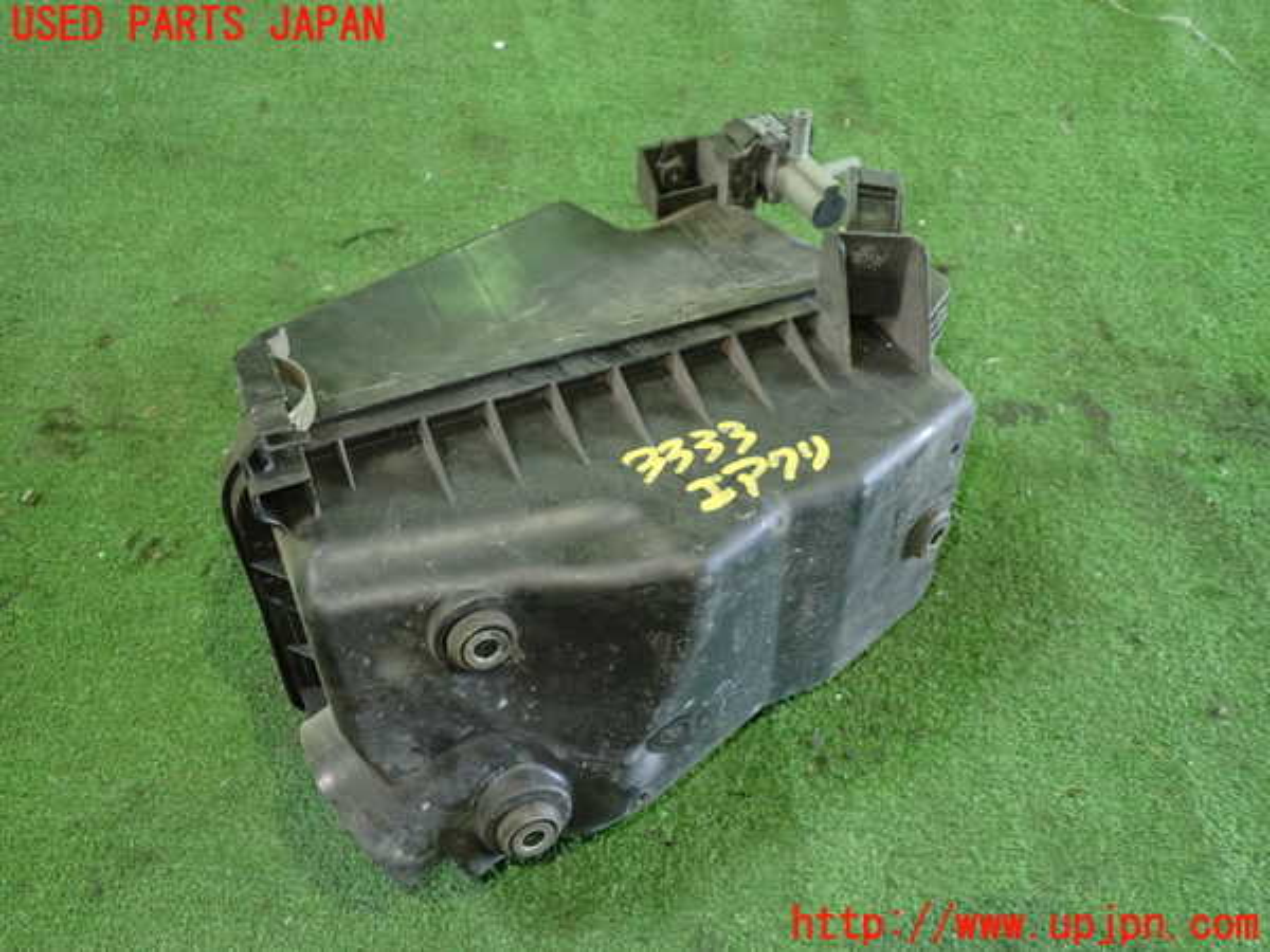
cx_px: 635
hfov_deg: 60.0
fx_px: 1101
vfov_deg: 46.8
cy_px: 476
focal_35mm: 30
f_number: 2.3
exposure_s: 1/30
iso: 800
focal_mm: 5.4
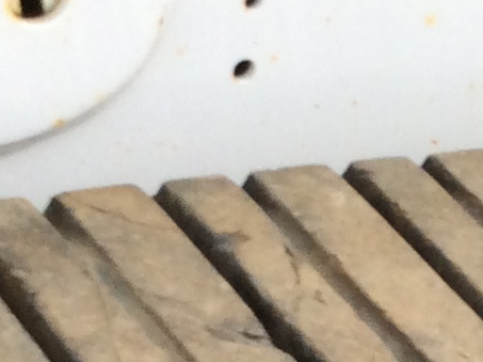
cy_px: 639
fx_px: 2551
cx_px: 693
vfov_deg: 7.9
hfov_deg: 10.5
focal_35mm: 183
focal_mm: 3.3
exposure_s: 1/162
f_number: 2.4
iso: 32
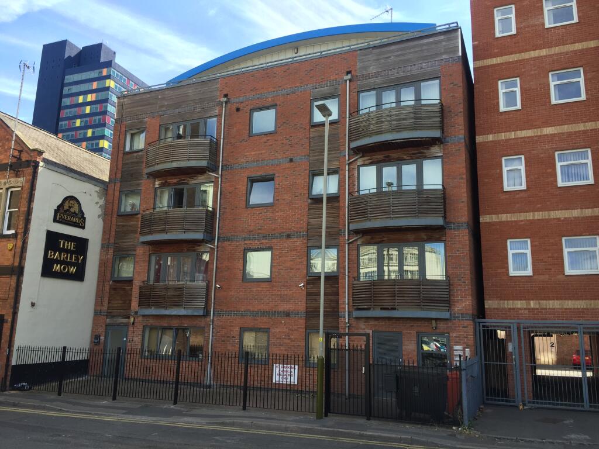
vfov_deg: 48.2
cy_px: 224
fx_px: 502
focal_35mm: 29
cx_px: 300
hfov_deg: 61.7
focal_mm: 4.15
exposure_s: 1/557
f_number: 2.2
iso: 32
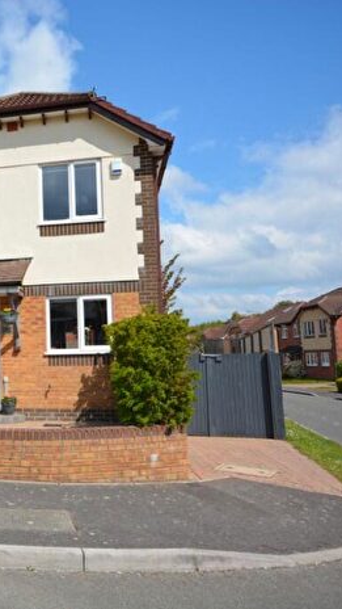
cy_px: 305
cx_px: -9
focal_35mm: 31
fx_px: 496
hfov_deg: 34.2
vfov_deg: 63.0
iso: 100
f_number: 9
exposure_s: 1/320
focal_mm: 13
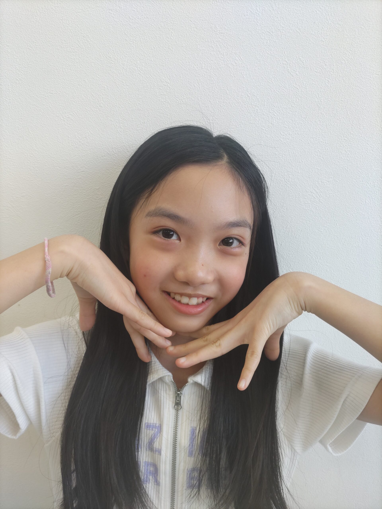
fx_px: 383
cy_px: 254
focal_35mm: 26
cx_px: 191
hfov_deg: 53.1
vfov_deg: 67.3
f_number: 1.79
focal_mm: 4.8
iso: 170
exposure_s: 1/100
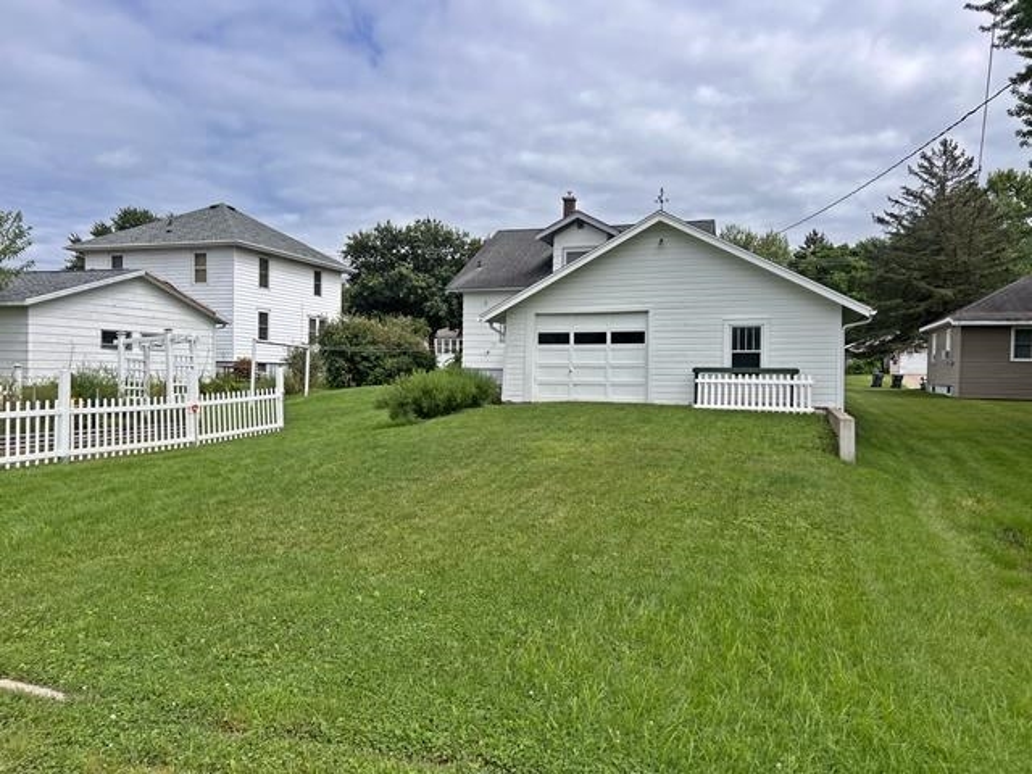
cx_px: 516
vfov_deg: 53.1
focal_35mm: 26
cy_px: 387
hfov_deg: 67.3
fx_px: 775
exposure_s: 1/4831
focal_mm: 5.7
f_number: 1.5
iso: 50
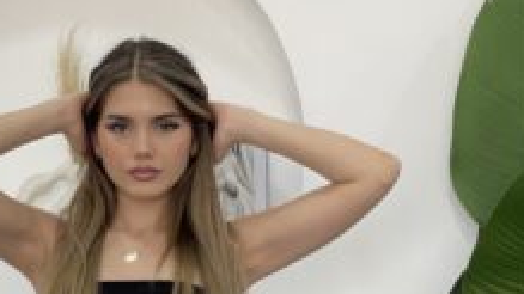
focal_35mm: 155
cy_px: 464
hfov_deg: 13.8
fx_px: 2153
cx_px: 156
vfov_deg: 7.7
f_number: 2
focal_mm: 6
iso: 64
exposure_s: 1/100
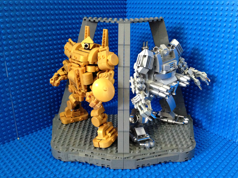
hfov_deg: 54.0
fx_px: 234
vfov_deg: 41.8
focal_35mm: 34
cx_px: 120
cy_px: 90
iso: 500
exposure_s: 1/15
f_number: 2.4
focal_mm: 4.13
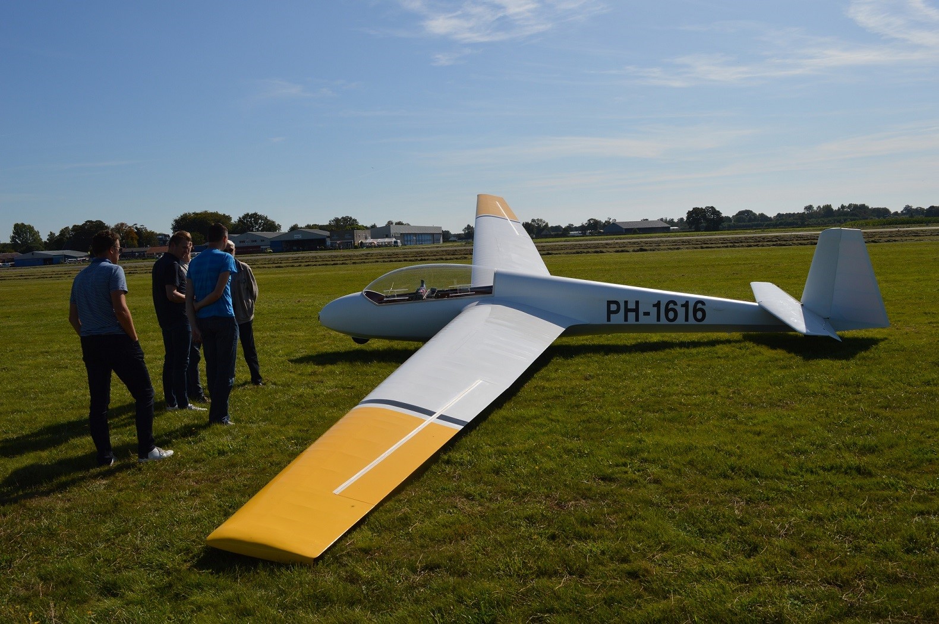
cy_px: 312
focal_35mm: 30
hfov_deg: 62.0
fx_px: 782
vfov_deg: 43.5
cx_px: 470
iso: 100
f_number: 9
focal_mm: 20
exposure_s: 1/320
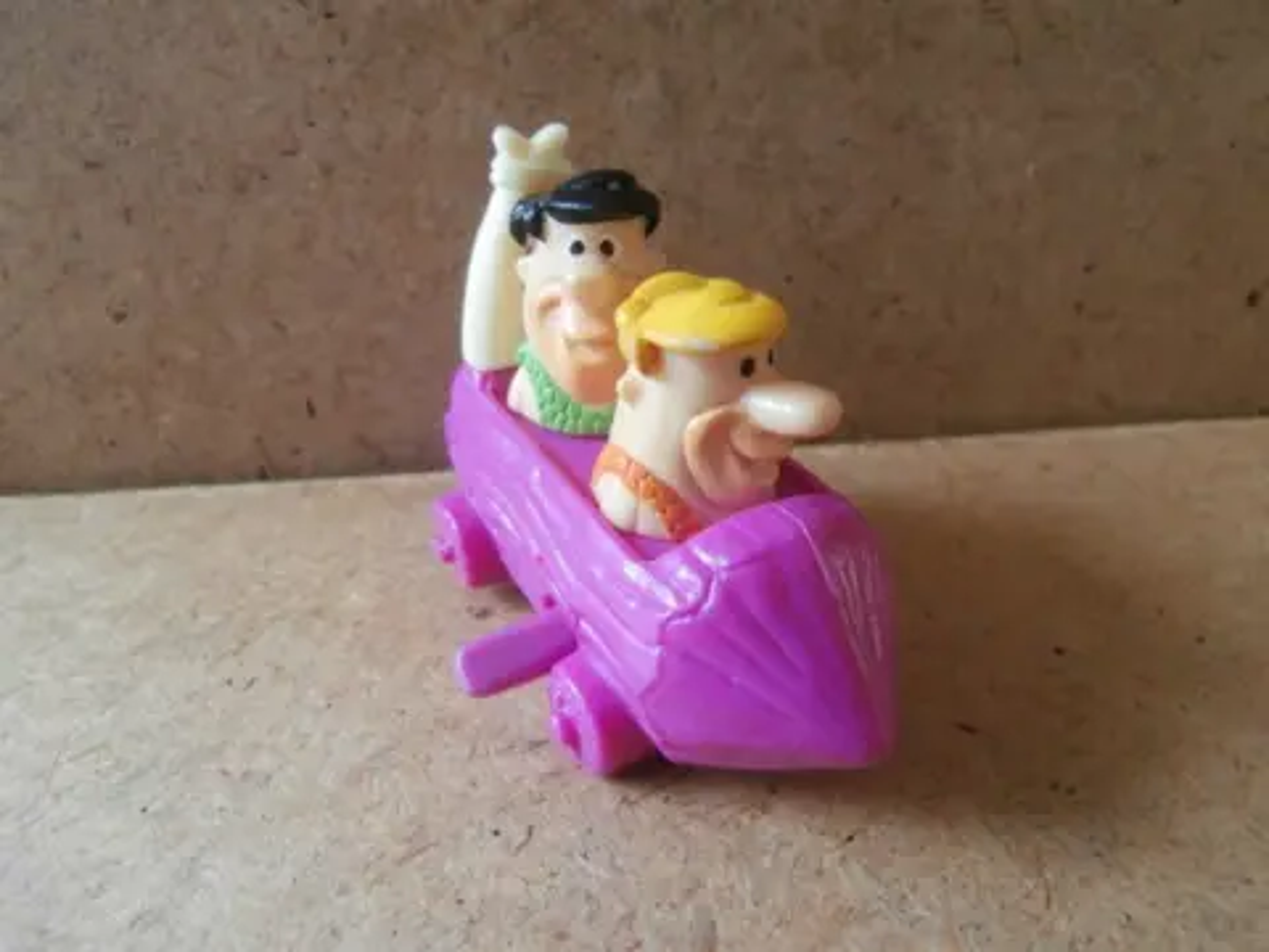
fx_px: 880
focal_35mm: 24
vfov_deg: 56.8
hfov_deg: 71.6
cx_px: 634
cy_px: 476
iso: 200
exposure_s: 1/20
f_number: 3
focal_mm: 4.2
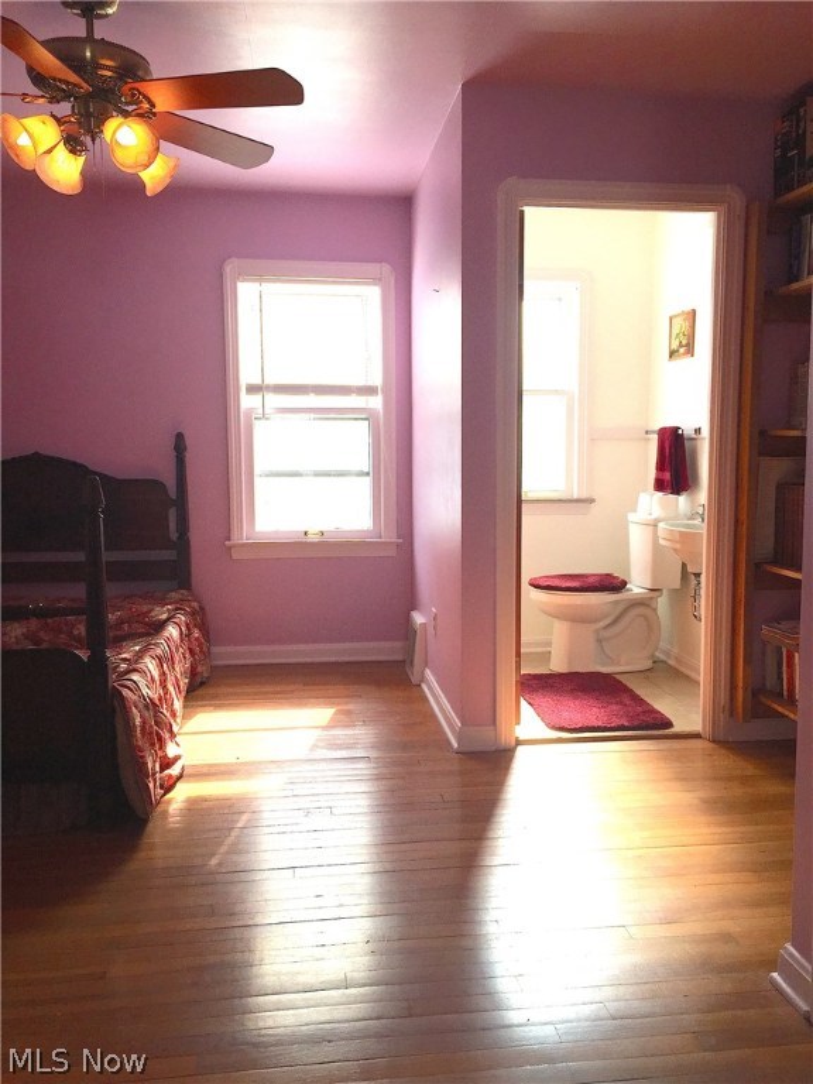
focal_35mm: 29
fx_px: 908
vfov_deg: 61.7
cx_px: 406
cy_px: 542
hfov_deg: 48.2
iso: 32
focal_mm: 4.15
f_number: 2.2
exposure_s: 1/412
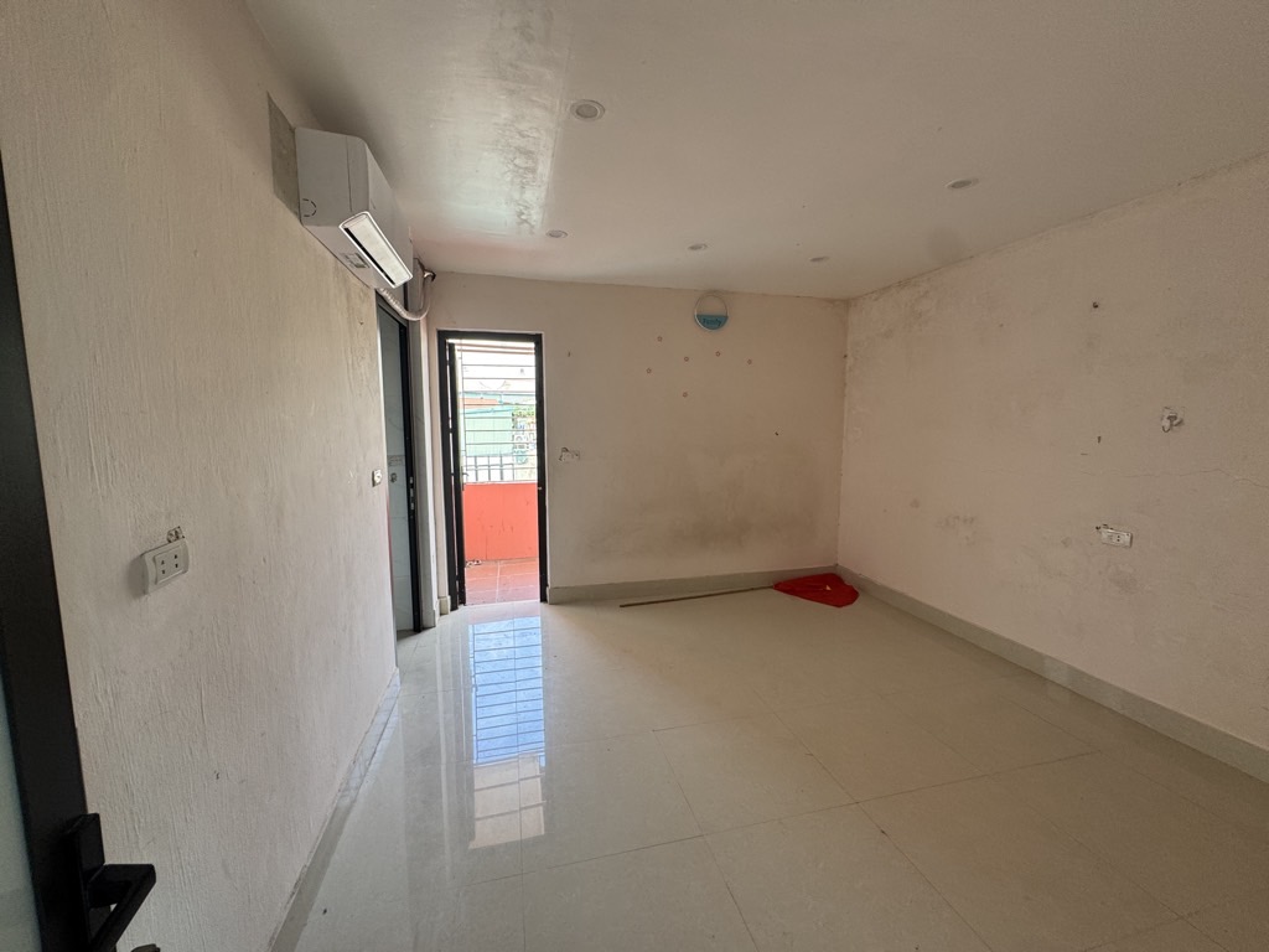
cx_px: 634
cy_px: 476
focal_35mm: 14
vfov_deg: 85.7
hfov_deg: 102.1
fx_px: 513
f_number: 2.2
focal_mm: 2.22
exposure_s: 1/99
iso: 100
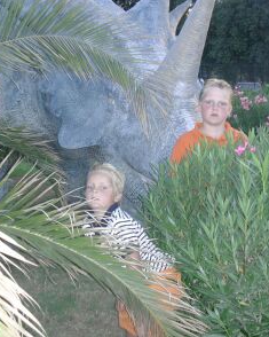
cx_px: 118
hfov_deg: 25.8
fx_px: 587
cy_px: 168
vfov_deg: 32.0
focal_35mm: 59
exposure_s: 1/64
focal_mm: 6.7
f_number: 2.9
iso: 100
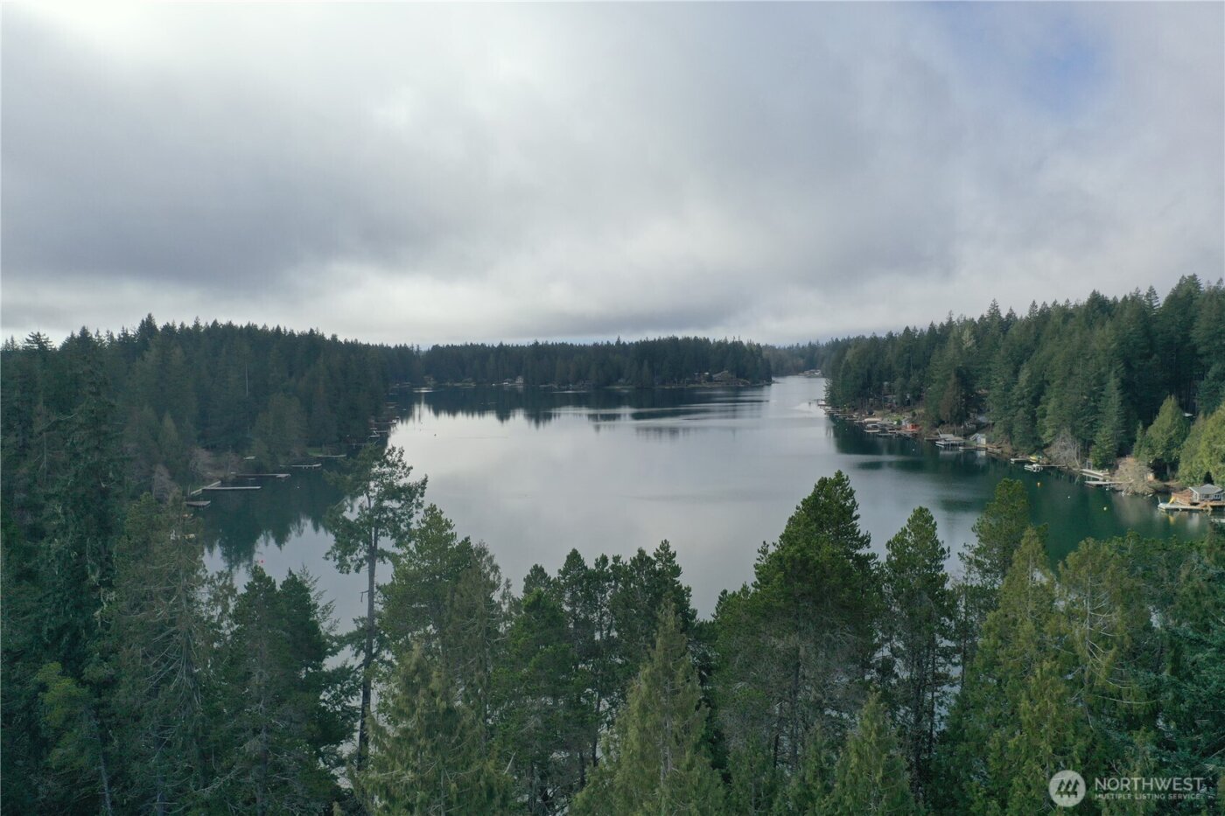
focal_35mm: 28
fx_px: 953
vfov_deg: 46.4
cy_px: 408
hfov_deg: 65.5
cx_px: 612
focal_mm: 10.26
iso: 100
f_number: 3.5
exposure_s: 1/1250
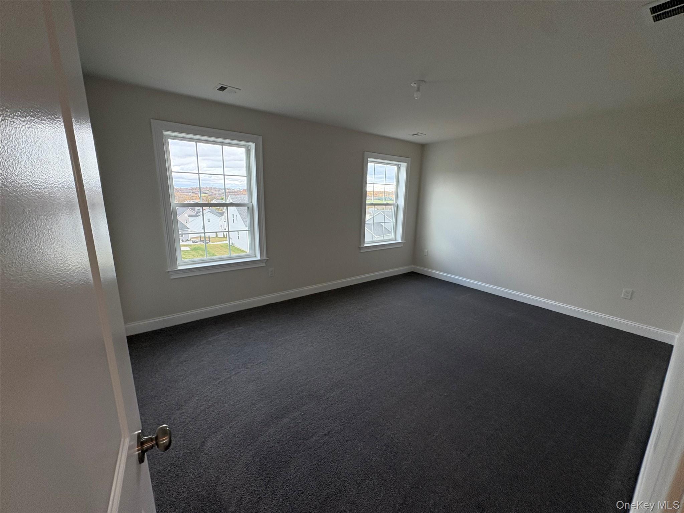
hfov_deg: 102.1
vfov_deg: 85.7
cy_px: 256
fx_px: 277
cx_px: 342
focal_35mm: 14
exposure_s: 1/120
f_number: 2.2
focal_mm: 2.22
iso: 125
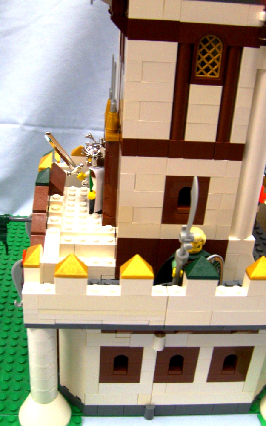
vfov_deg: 51.5
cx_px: 123
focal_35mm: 38
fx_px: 441
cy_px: 212
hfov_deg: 33.6
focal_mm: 5.8
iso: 100
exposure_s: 1/45
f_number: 2.8
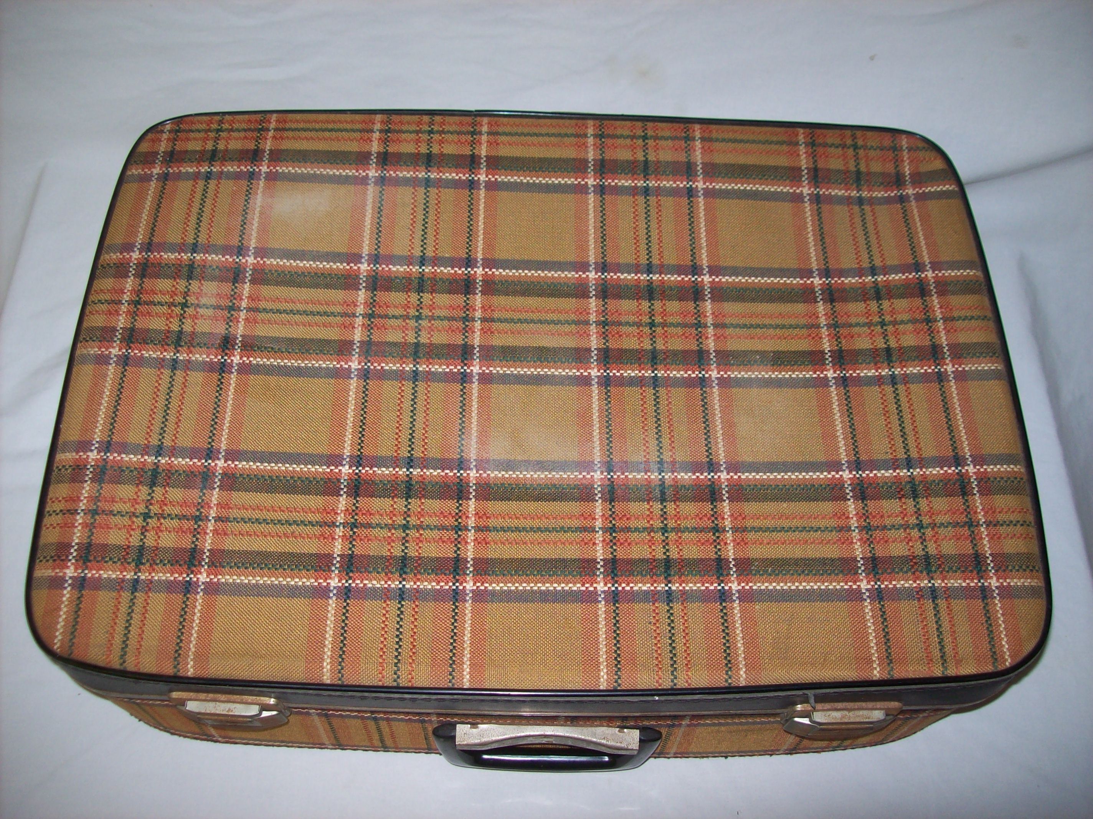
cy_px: 410
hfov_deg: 51.4
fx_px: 1136
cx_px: 546
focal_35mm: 36
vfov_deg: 39.6
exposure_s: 1/64
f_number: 2.7
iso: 80
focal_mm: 6
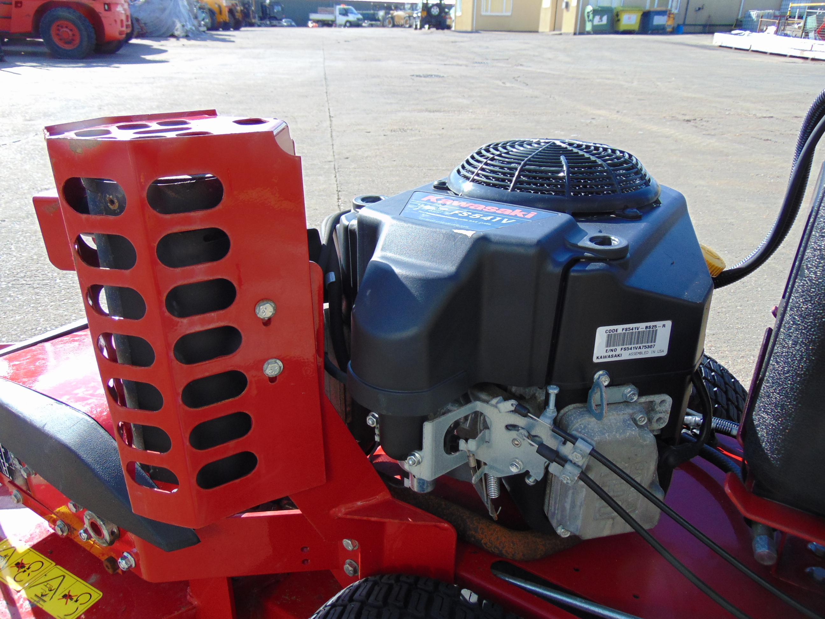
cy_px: 310
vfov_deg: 54.9
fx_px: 596
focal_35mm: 25
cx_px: 412
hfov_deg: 69.4
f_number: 3
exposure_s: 1/400
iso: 80
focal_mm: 4.5
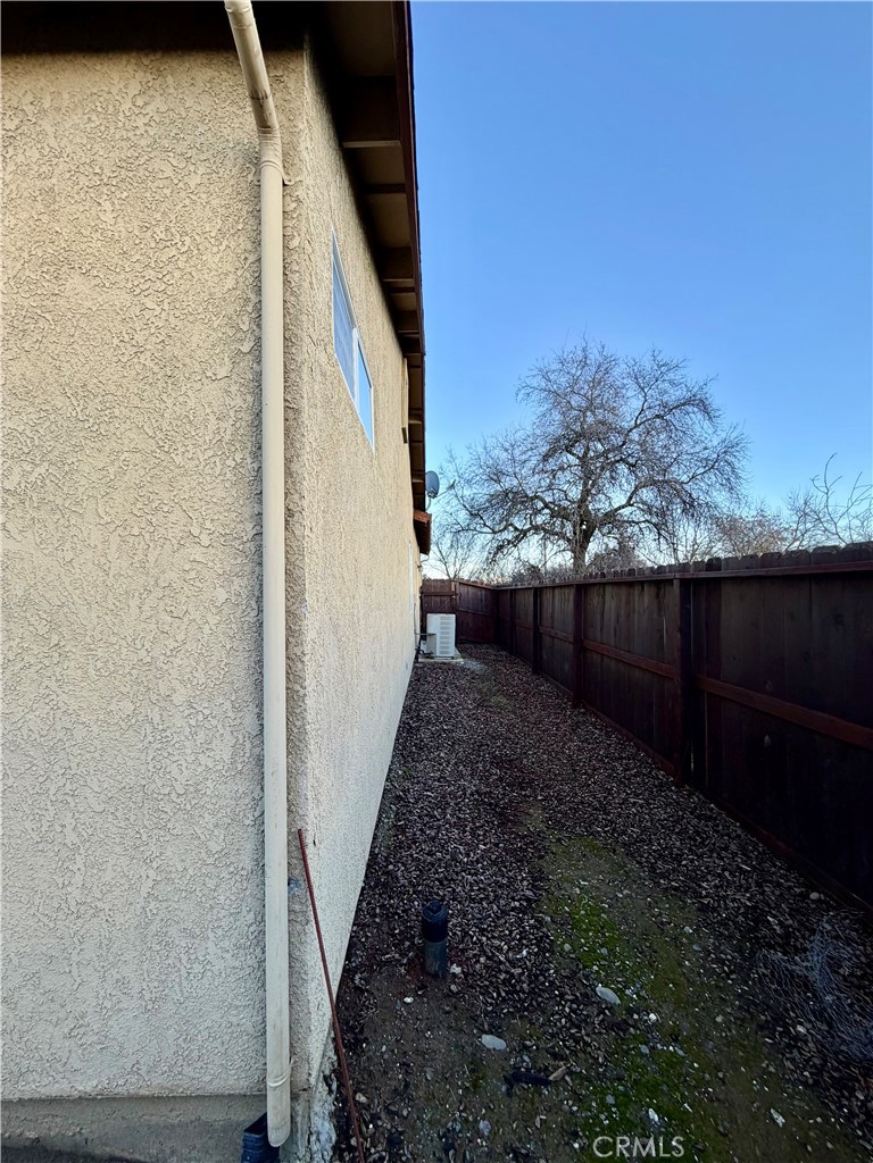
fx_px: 471
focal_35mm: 14
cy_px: 582
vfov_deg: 102.1
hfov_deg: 85.7
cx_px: 436
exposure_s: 1/336
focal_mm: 2.22
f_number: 2.2
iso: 50
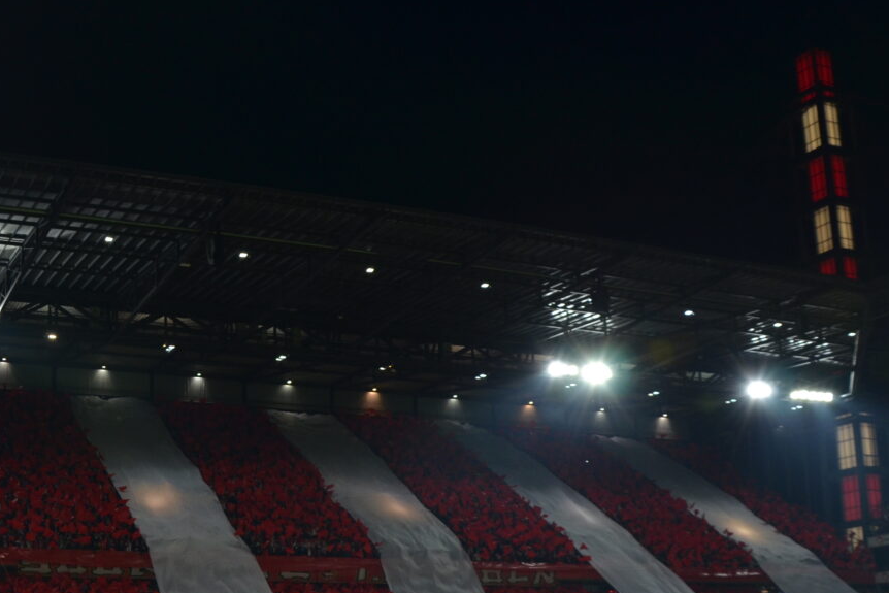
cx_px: 240
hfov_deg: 38.7
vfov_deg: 26.6
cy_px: 462
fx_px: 1235
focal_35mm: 50
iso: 400
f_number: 5.6
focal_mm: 18
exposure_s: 1/125
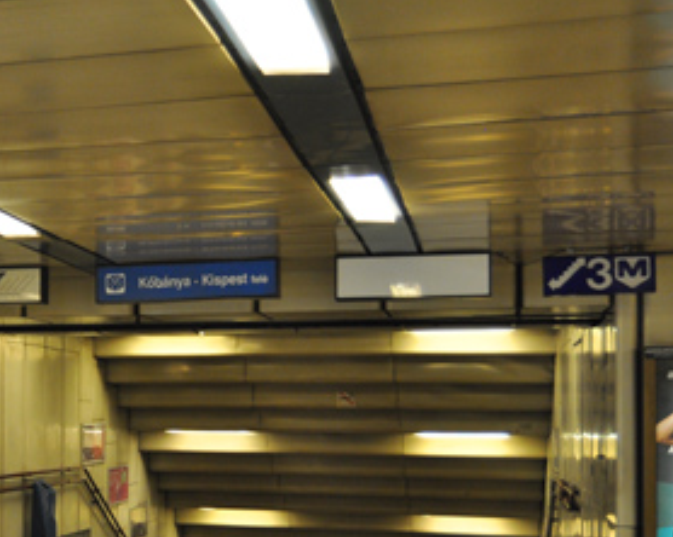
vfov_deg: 22.6
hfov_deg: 26.9
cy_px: 382
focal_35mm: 67
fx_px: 1334
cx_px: 10
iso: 800
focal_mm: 22
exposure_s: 1/50
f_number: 3.5
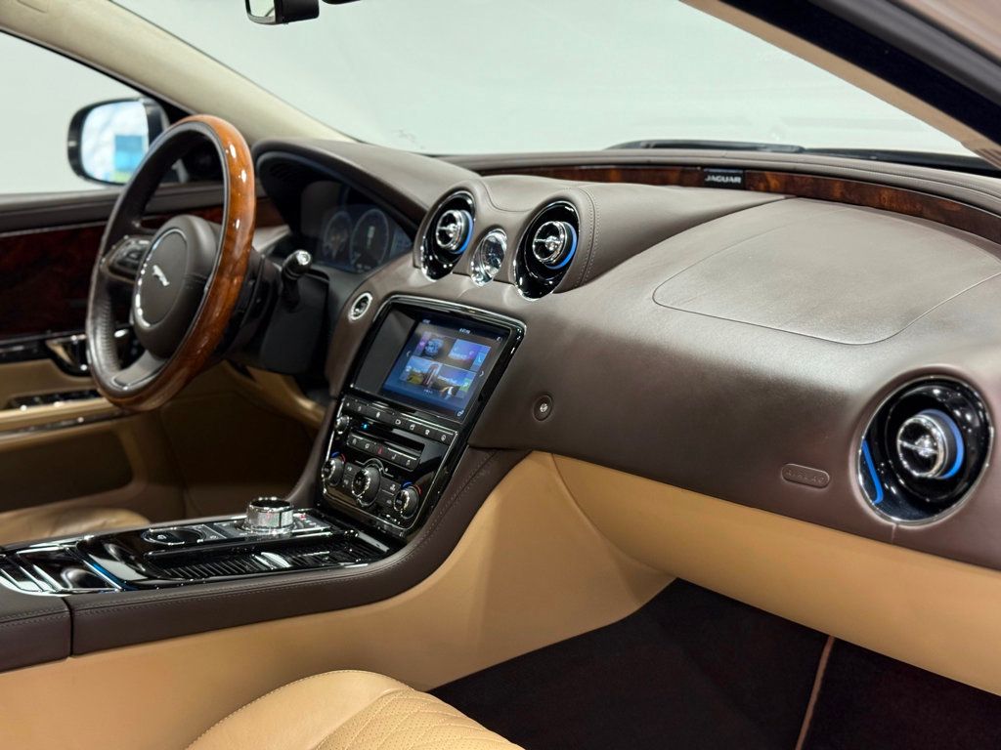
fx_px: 1388
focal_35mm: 48
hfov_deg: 39.7
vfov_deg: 30.3
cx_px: 500
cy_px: 375
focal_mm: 6.76
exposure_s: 1/120
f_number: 1.78
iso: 160
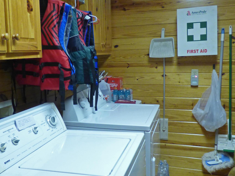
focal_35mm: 36
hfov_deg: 51.1
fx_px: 244
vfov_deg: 39.6
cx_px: 98
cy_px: 80
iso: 400
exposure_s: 1/25
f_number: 2.8
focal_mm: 3.58
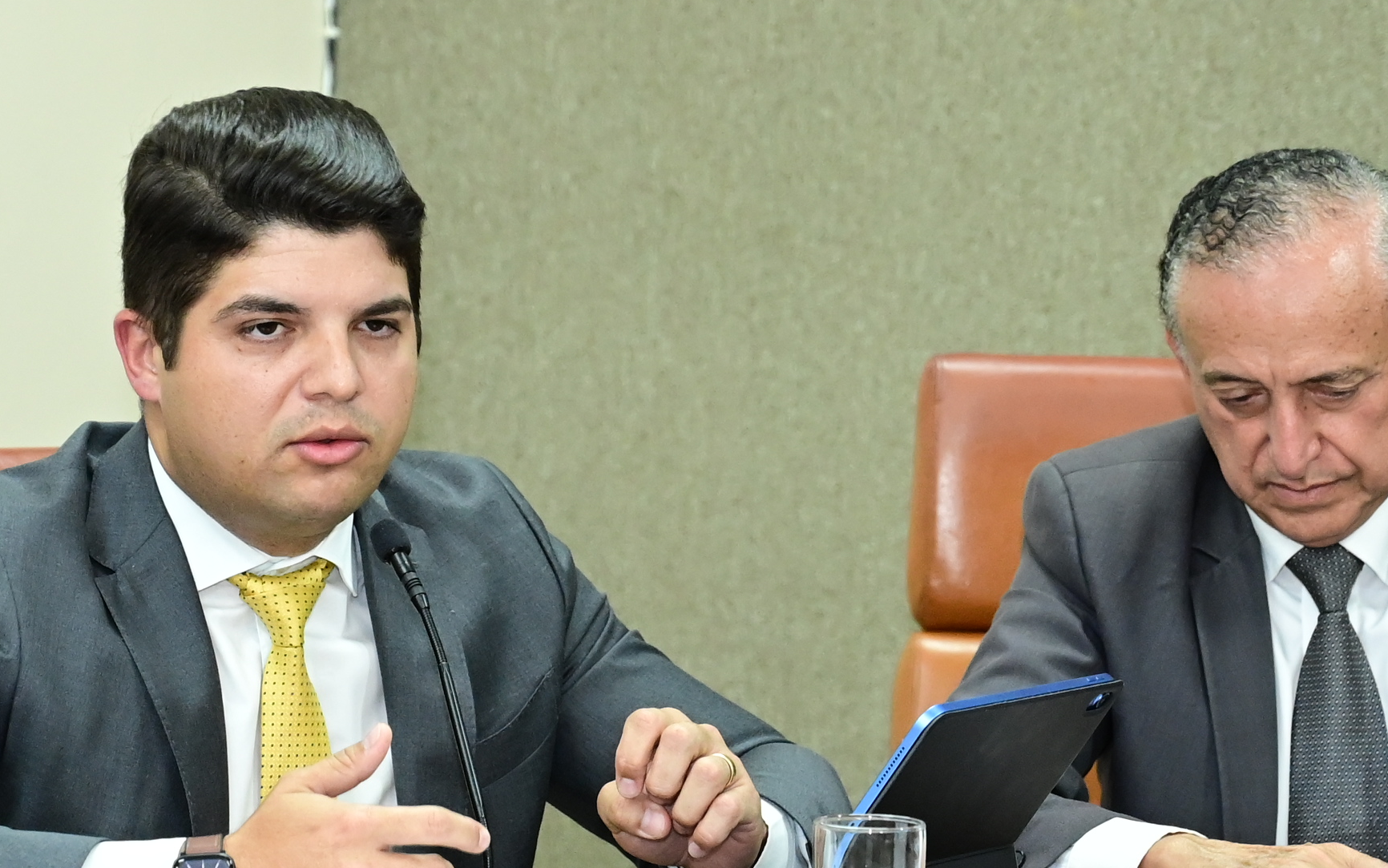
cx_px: 687
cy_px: 527
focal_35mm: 182
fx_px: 6885
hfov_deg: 11.5
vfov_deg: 7.2
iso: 3200
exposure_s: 1/125
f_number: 4
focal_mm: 70
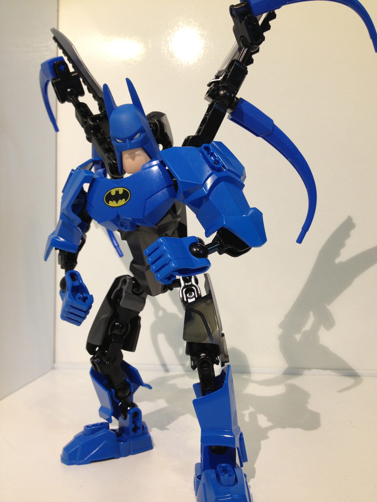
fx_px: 508
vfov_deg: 52.6
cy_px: 251
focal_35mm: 35
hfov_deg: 40.7
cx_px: 188
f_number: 2.4
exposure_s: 1/20
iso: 64
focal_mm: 4.28
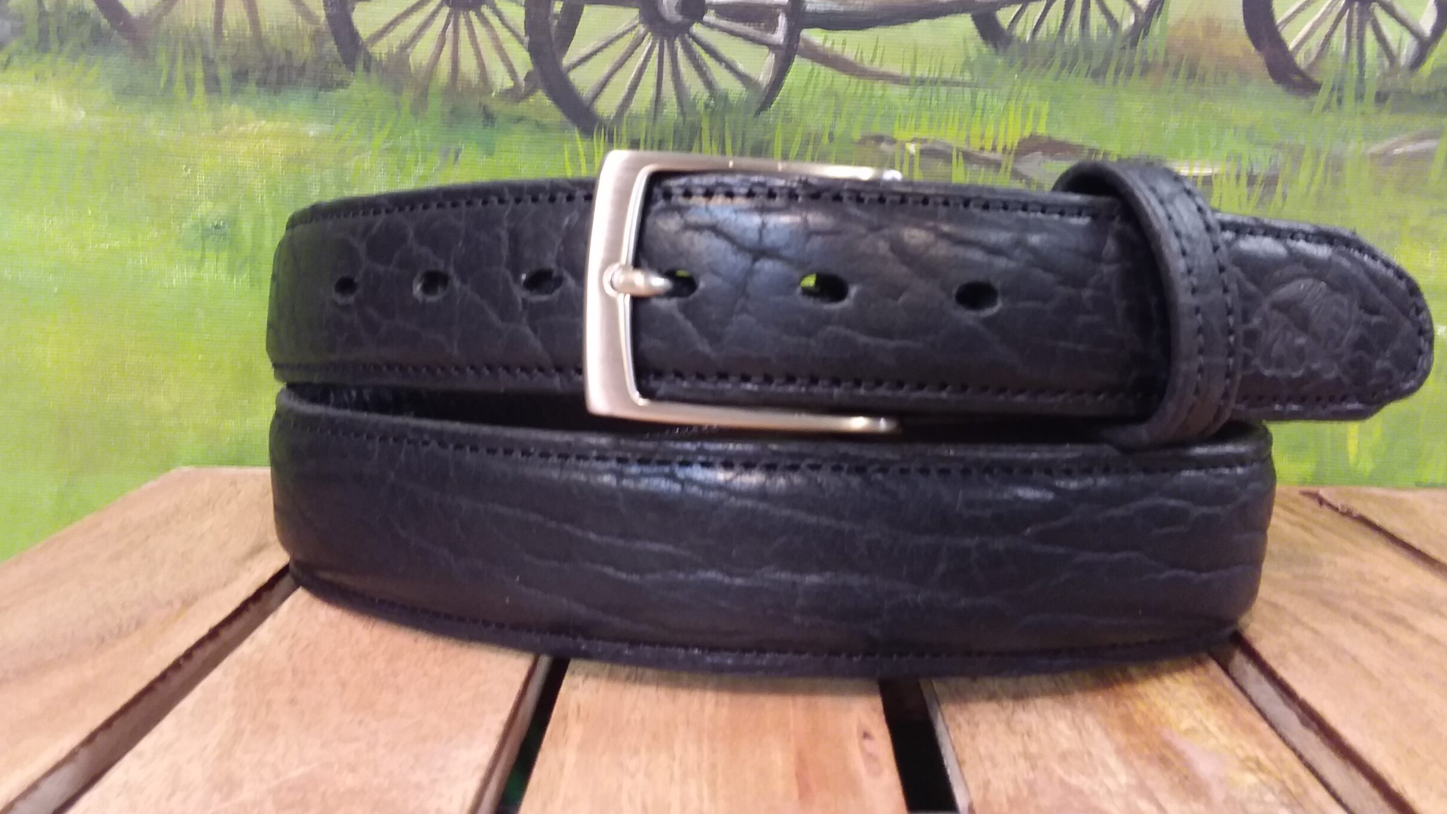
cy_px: 250
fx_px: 1189
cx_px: 745
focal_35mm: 31
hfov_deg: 62.6
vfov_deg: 37.2
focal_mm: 2.91
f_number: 1.9
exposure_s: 1/24
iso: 80
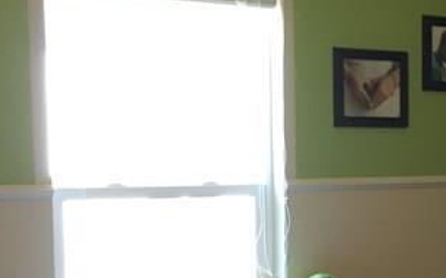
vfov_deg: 12.6
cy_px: 266
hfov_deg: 19.5
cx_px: 459
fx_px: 1251
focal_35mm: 103
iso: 80
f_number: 2.2
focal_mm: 4.15
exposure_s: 1/30
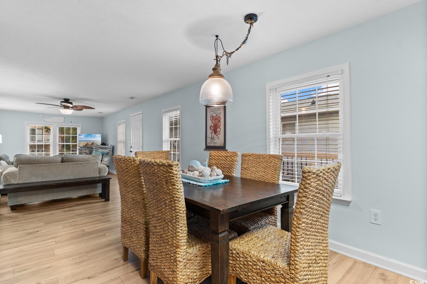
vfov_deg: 70.4
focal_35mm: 17
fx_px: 202
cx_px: 214
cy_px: 142
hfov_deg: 93.3
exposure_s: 1/2
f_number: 4.8
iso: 100
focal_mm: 11.5
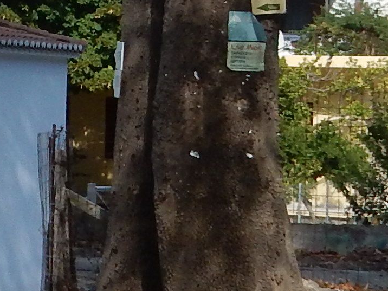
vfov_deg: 7.6
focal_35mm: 193
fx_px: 2163
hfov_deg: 9.6
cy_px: -79
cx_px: -353
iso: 125
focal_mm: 5.4
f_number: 4
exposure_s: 1/1000
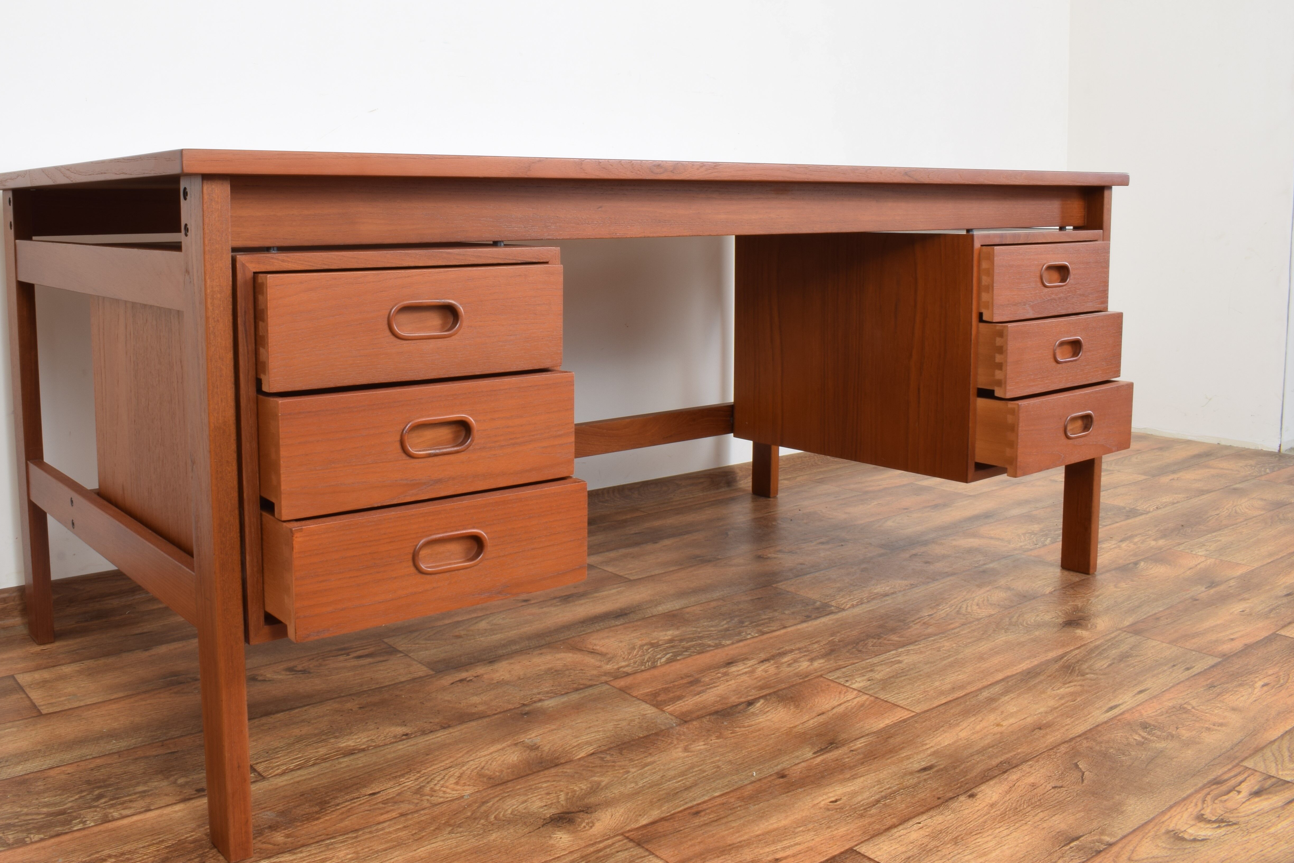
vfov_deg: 39.8
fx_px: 1186
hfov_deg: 56.9
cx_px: 542
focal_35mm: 33
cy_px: 340
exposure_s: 5
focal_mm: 18
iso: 100
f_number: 22
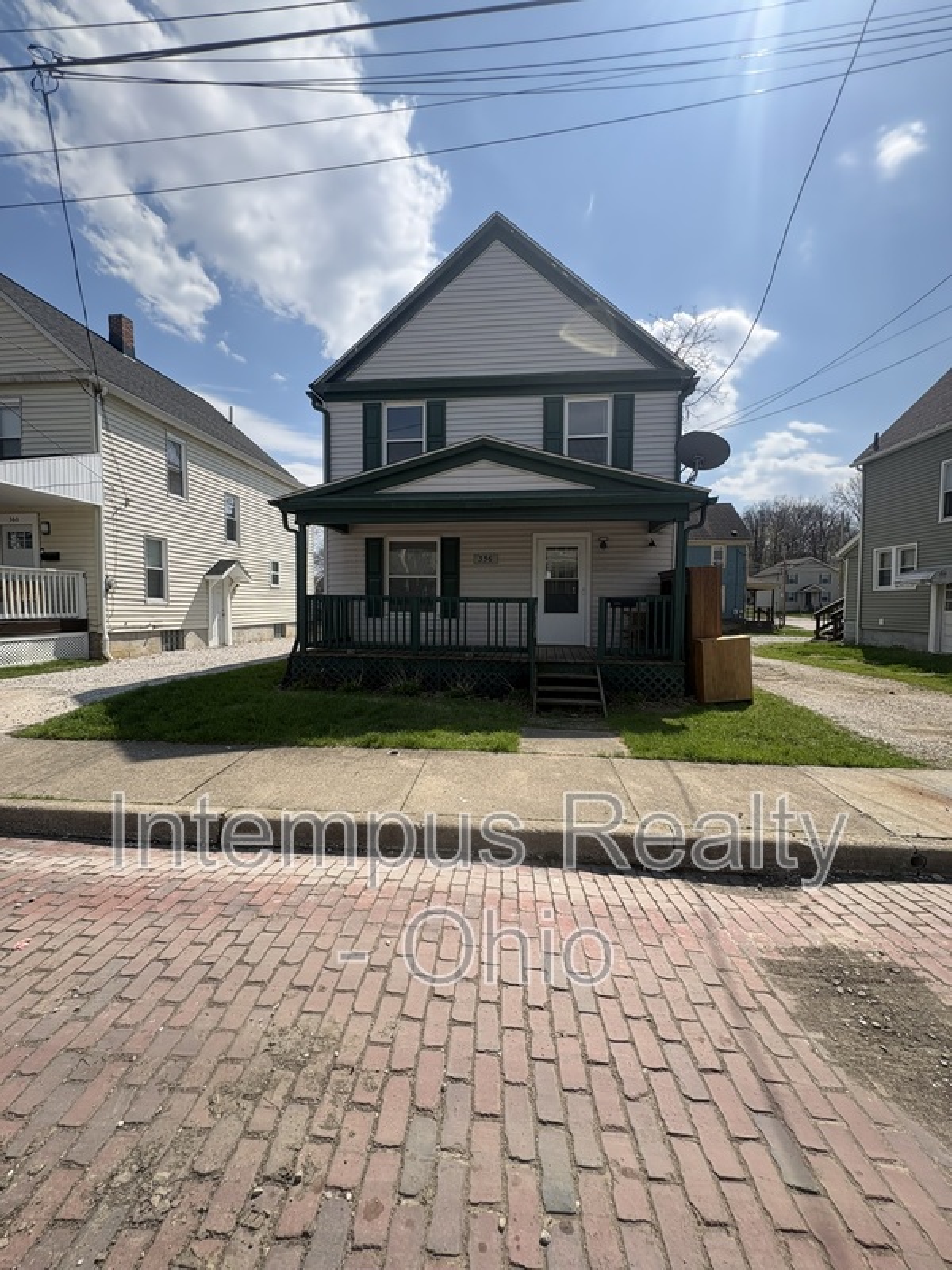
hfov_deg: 85.7
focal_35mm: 14
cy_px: 635
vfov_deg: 102.1
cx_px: 476
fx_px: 513
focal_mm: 2.22
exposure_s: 1/1323
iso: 50
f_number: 2.2
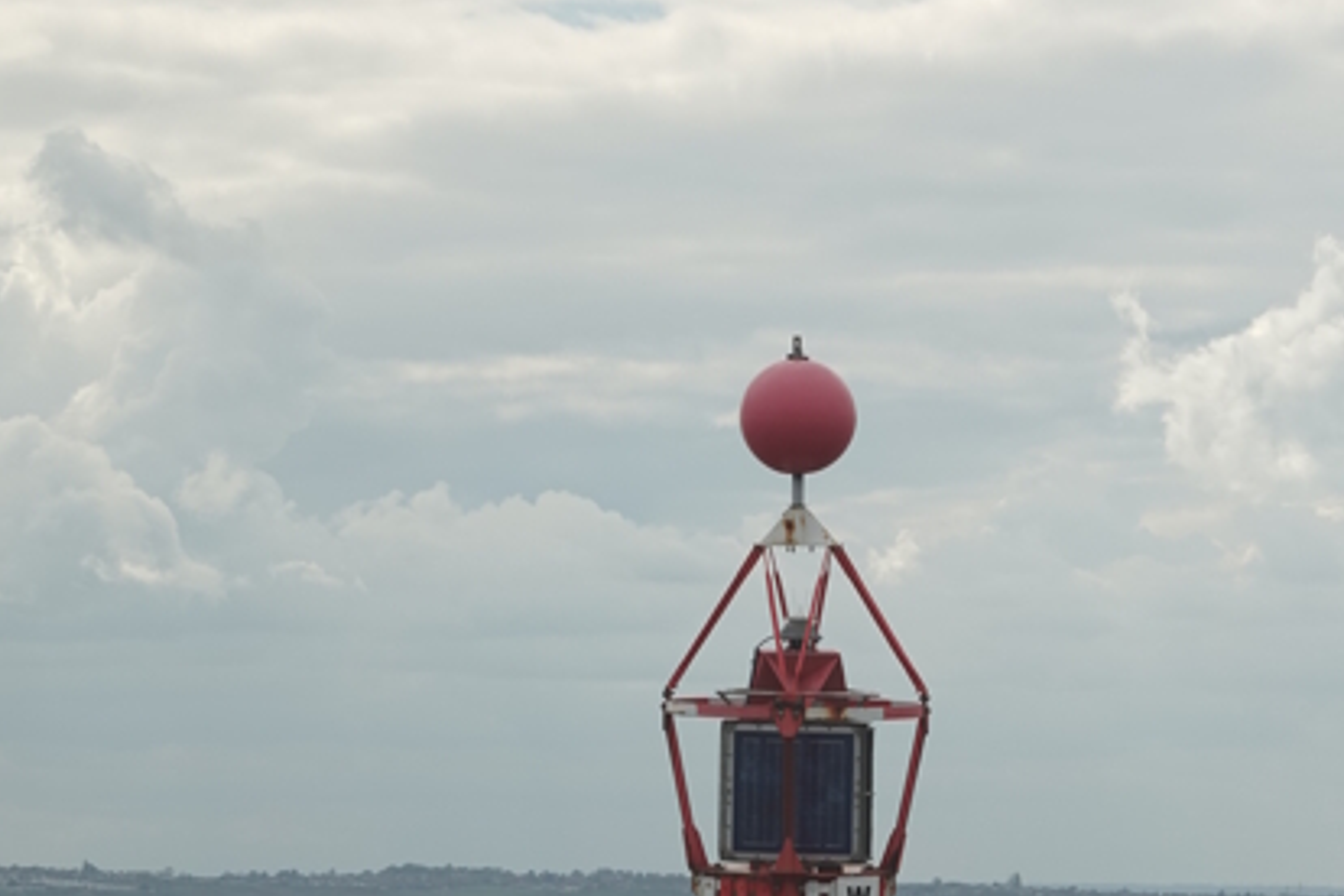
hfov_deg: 9.6
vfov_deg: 6.4
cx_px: 841
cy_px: 748
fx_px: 7989
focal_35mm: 214
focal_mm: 46.41
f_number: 5.6
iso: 100
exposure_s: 1/1000
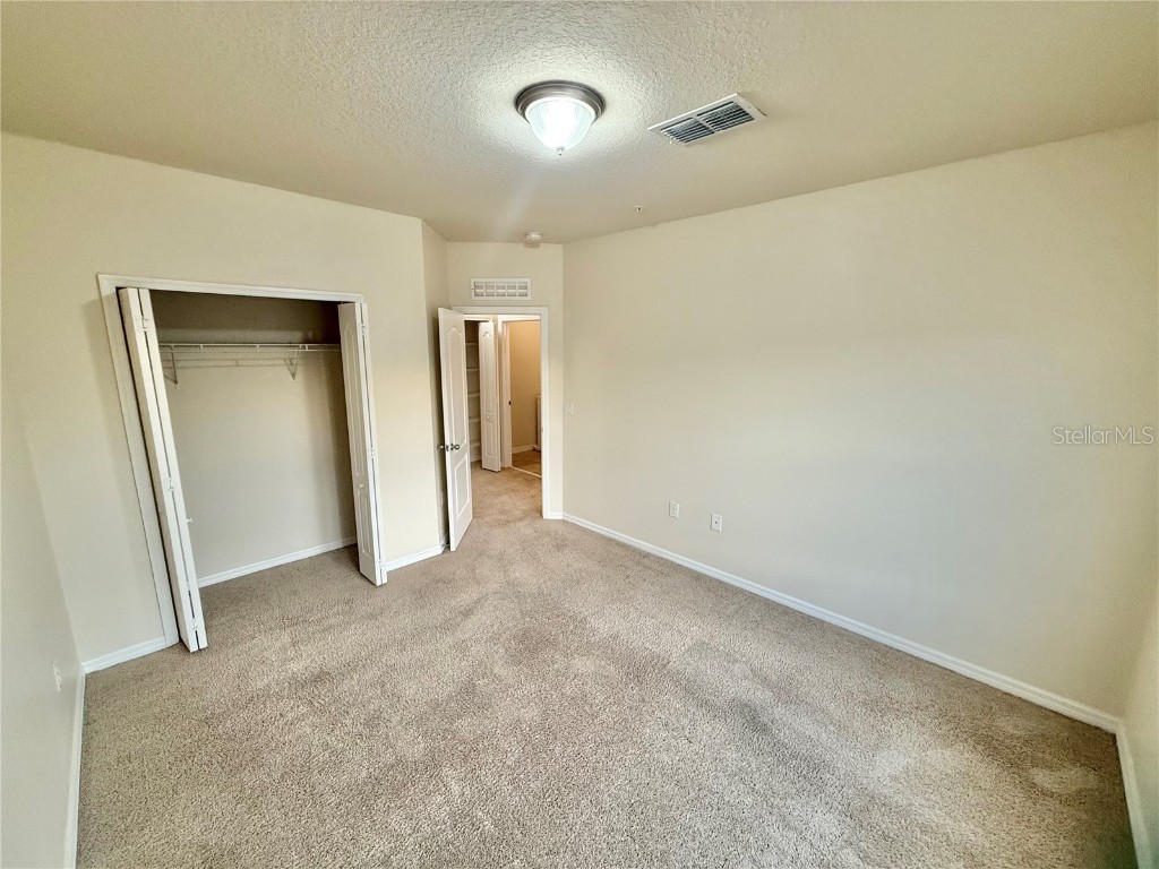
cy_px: 434
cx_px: 580
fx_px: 469
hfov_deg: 102.1
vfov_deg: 85.7
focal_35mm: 14
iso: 320
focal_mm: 2.22
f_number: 2.2
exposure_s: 1/120
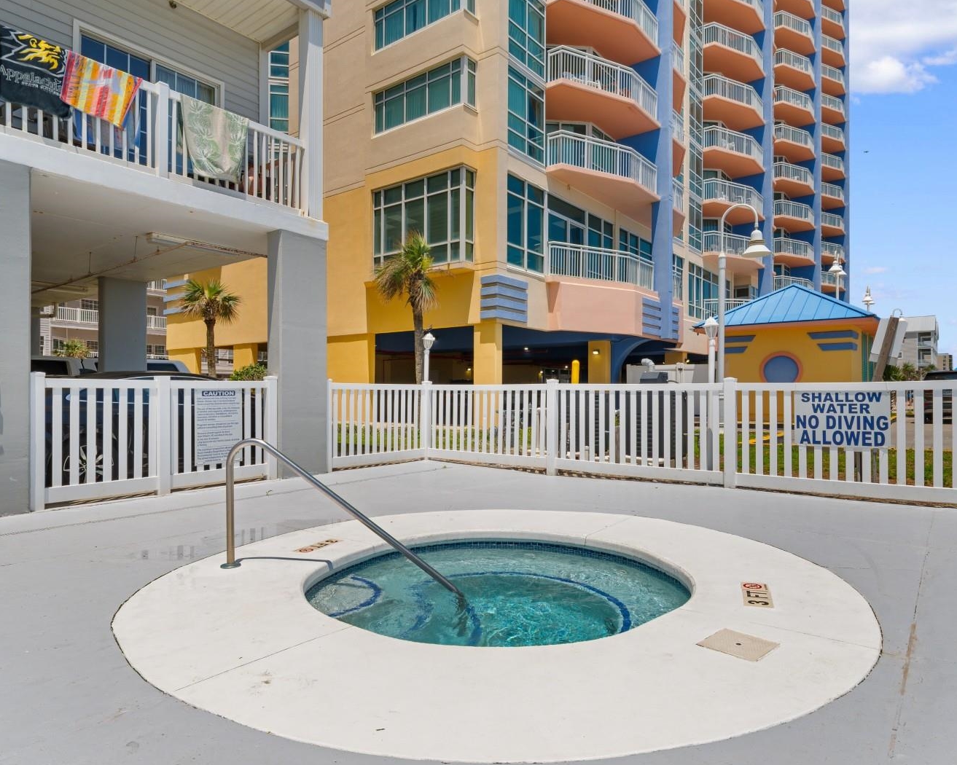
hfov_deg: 75.0
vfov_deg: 63.1
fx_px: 623
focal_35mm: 22
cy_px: 391
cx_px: 483
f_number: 11
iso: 100
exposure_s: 1/500
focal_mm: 13
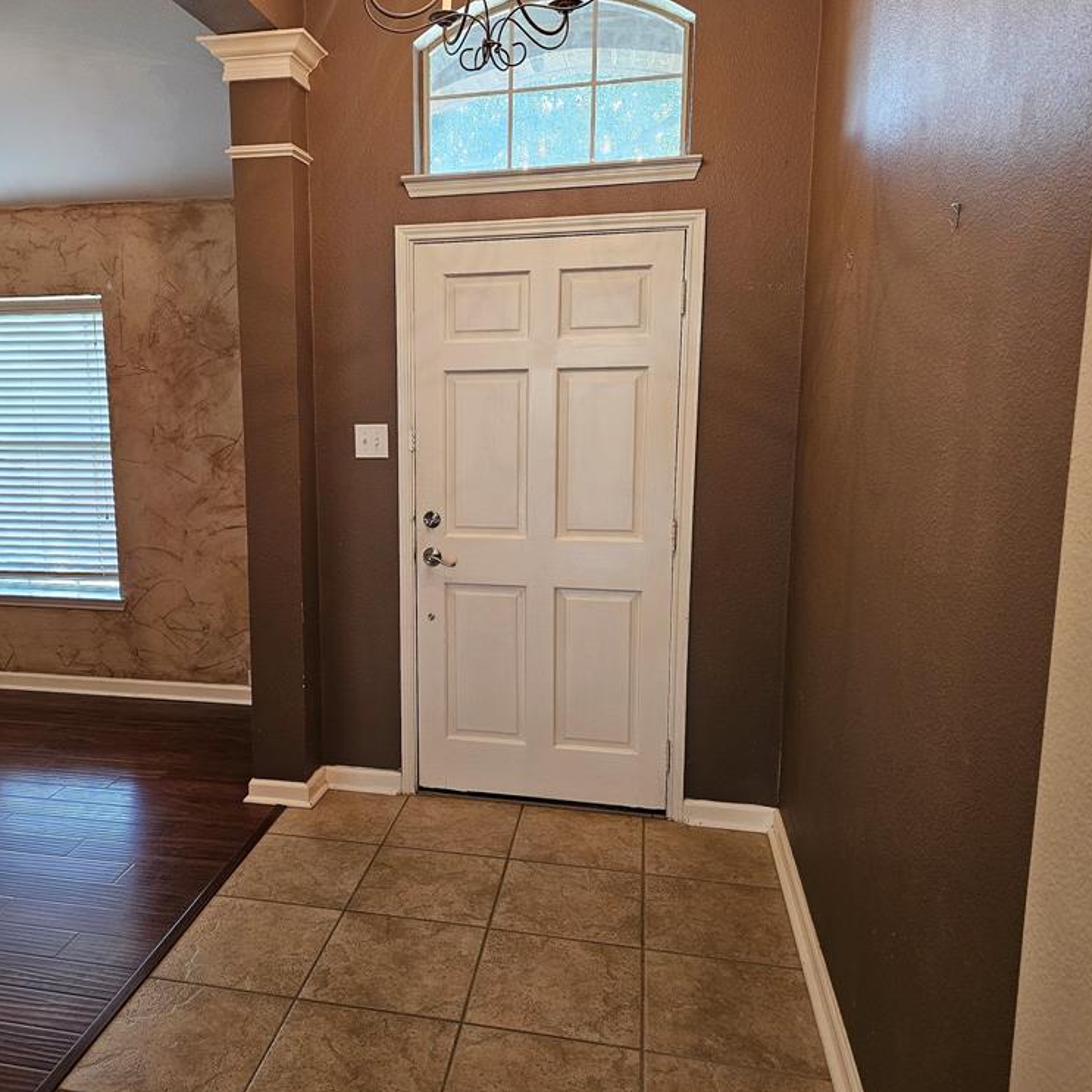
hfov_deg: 56.5
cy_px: 541
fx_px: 999
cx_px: 397
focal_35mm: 28
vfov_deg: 57.3
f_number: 1.7
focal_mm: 6.3
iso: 400
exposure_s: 1/120
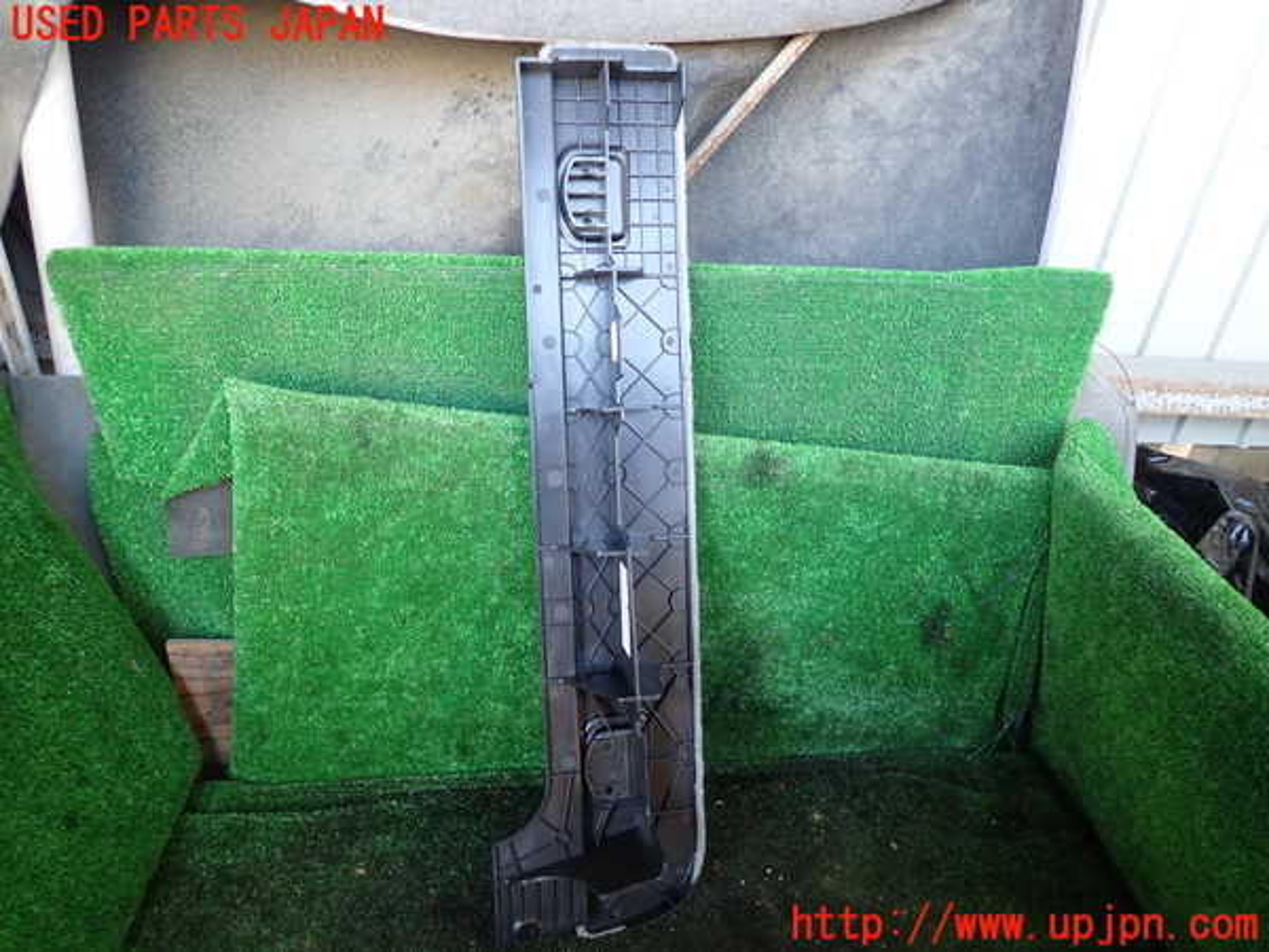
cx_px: 634
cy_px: 476
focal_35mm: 25
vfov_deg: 54.9
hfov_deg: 69.4
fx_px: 916
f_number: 2
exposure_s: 1/40
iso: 200
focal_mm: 4.5
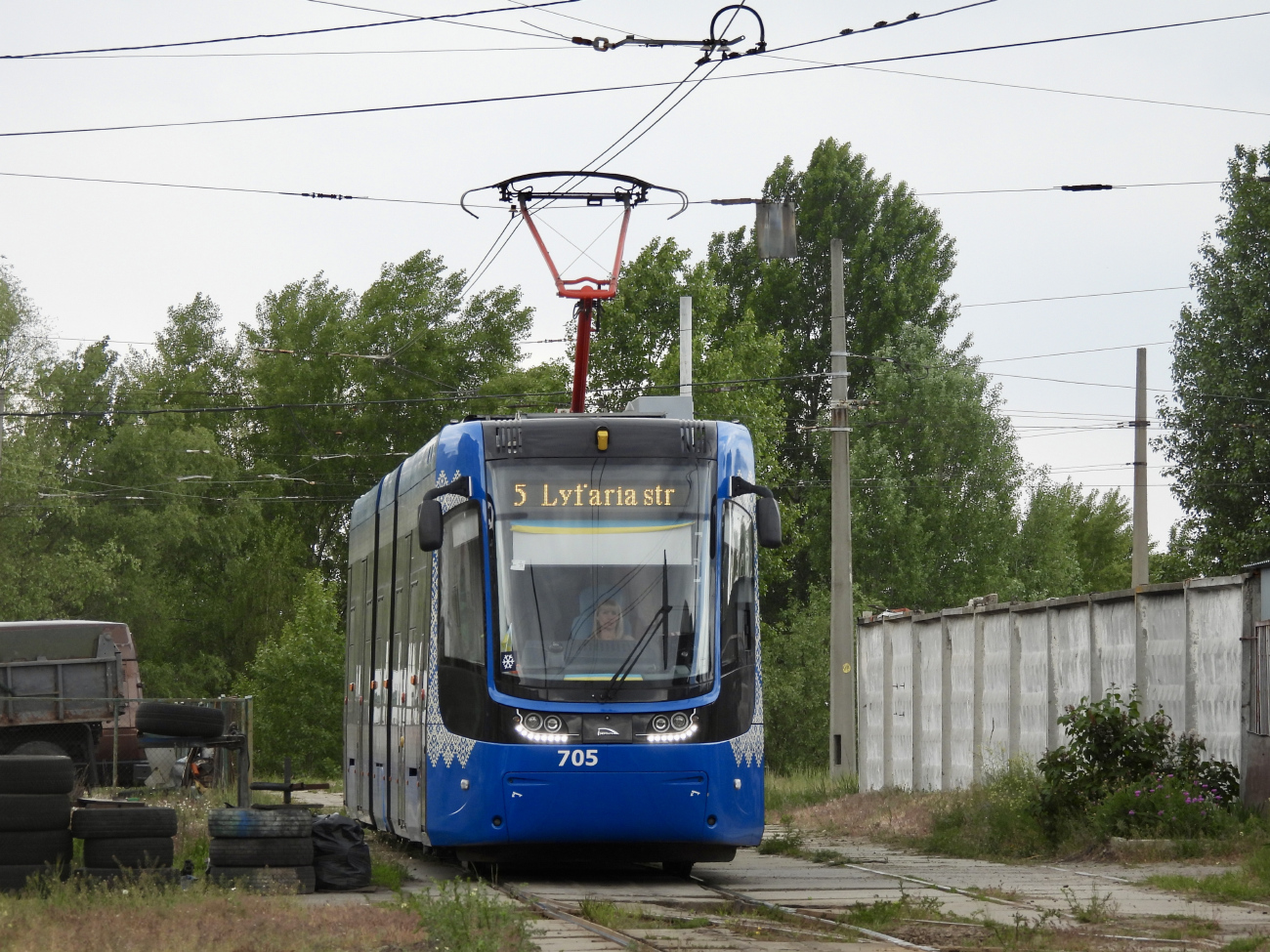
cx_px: 635
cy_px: 476
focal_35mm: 240
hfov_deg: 8.2
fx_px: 8805
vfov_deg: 6.2
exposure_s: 1/200
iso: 100
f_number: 4.5
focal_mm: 42.8
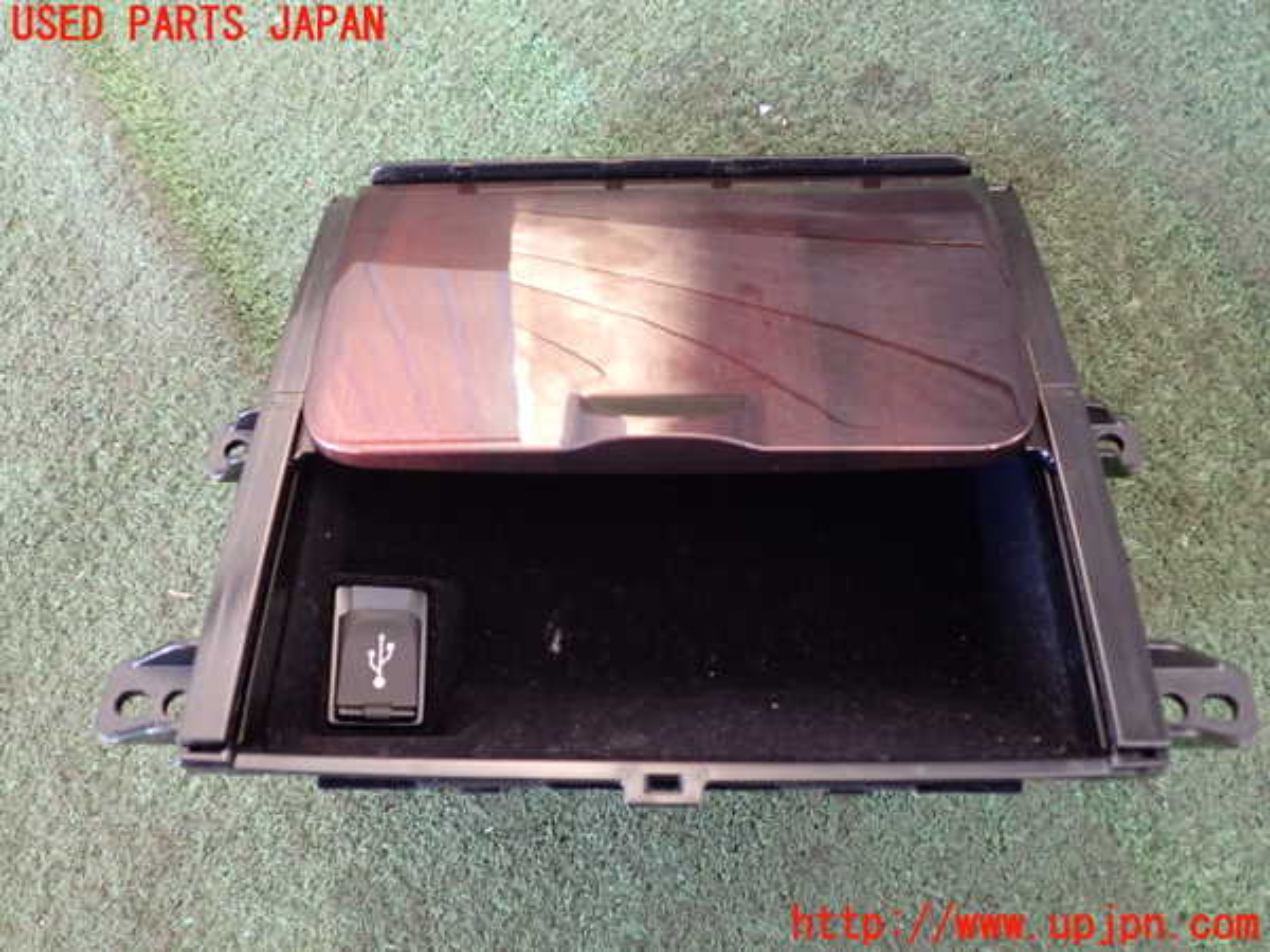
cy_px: 476
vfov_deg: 44.2
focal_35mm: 32
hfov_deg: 56.8
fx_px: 1174
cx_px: 635
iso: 400
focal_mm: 5.79
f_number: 2.4
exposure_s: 1/30
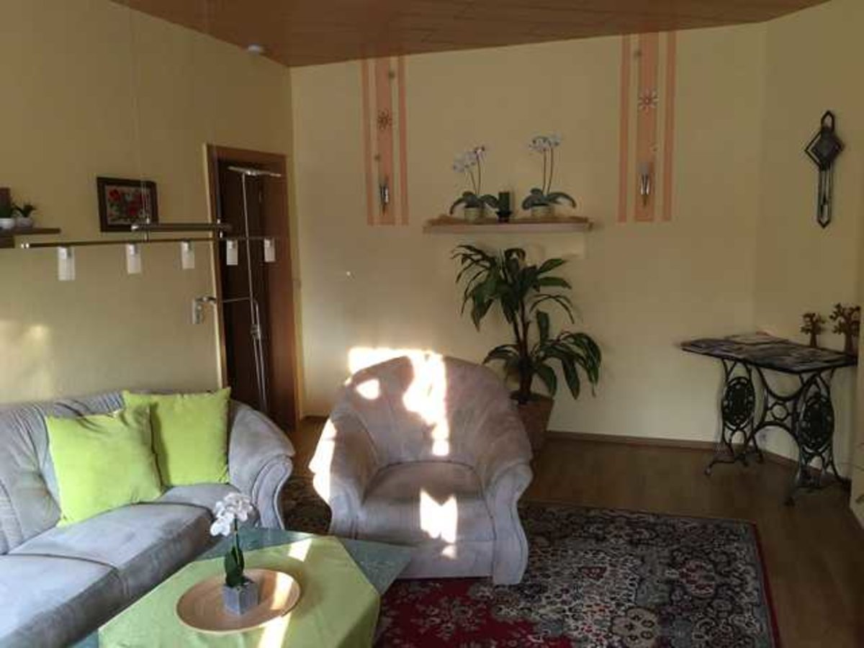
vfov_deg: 48.2
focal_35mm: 29
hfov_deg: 61.7
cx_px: 432
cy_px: 324
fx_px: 724
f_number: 2.2
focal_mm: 4.15
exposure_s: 1/17
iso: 100
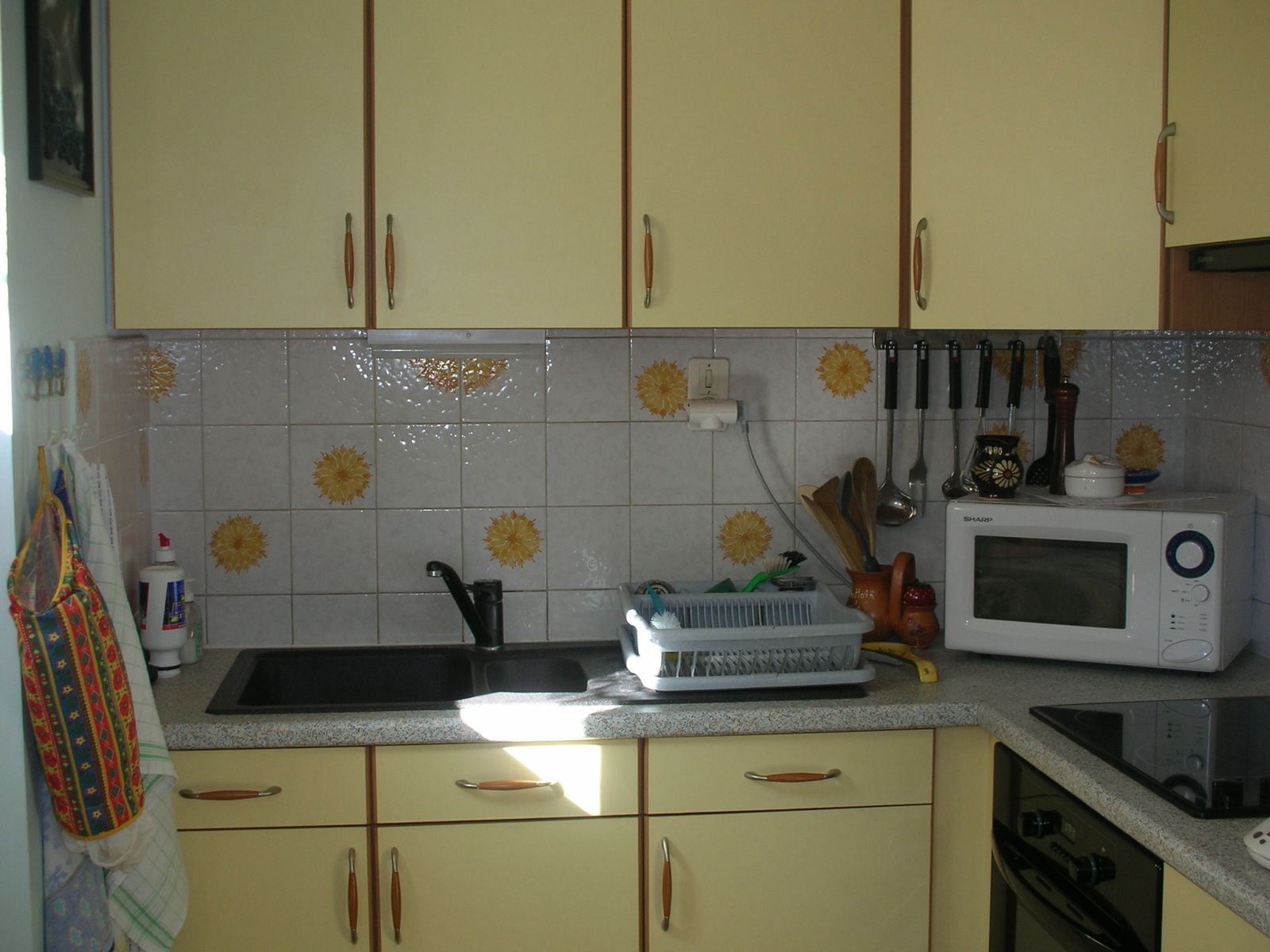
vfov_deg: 31.5
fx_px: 1688
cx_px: 635
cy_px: 476
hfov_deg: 41.2
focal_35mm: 46
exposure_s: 1/30
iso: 50
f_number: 3.5
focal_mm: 7.7
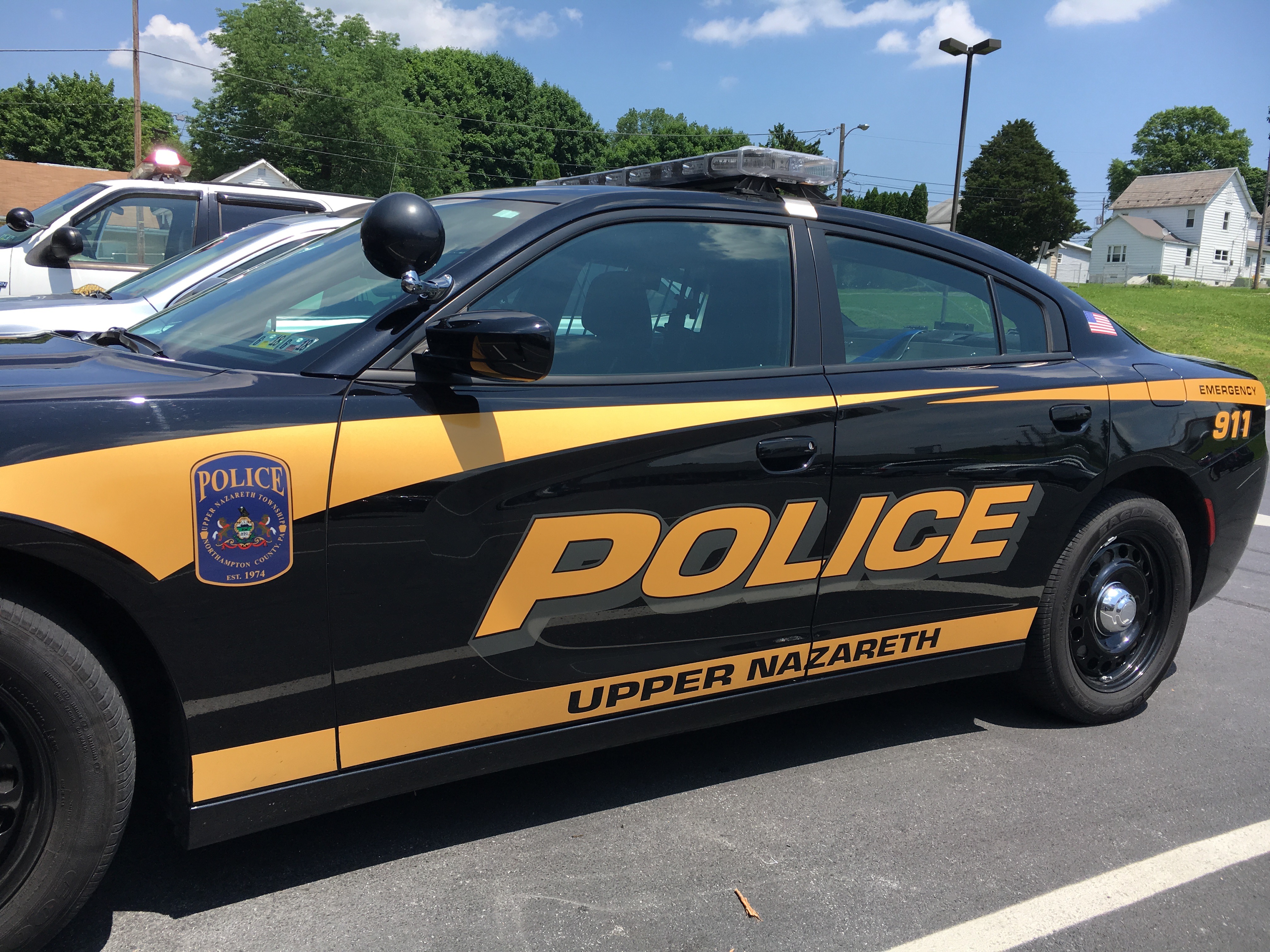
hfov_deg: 61.7
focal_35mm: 29
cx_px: 635
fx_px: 1064
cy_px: 476
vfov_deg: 48.2
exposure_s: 1/1350
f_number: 2.2
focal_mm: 4.15
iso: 25
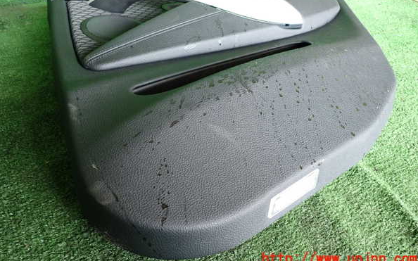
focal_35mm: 30
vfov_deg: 41.7
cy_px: 110
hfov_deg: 62.9
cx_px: 210
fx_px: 342
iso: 400
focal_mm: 5.05
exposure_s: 1/125
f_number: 2.2
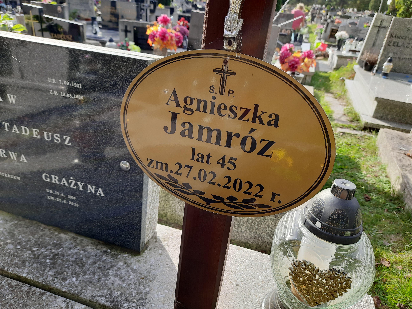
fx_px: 298
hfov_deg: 69.4
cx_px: 206
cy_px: 154
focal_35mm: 25
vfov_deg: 54.9
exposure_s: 1/159
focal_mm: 4.6
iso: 20
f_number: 2
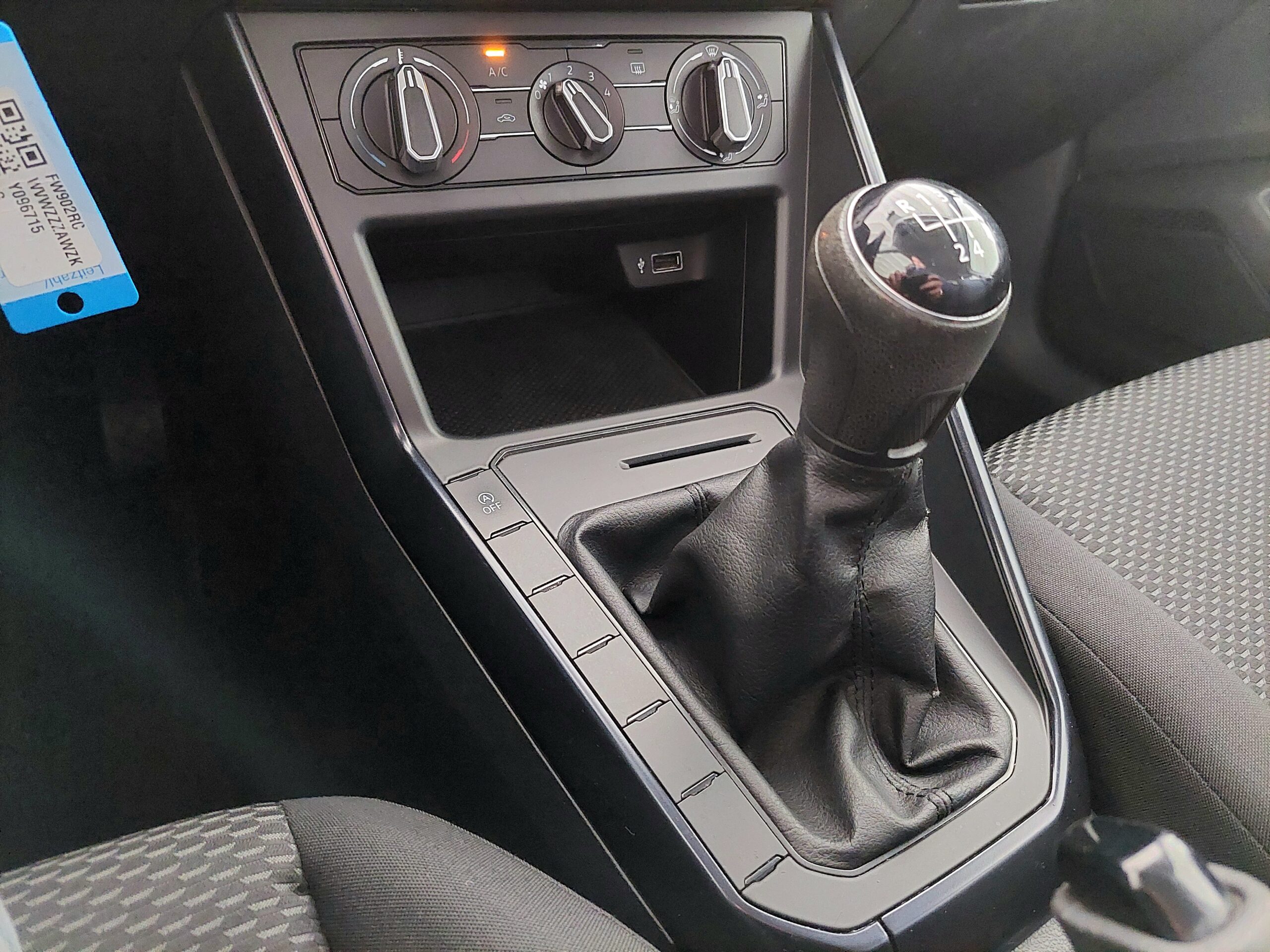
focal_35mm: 25
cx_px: 635
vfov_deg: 54.9
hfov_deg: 69.4
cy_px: 476
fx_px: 917
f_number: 1.8
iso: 2000
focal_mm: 5.23
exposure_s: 1/24
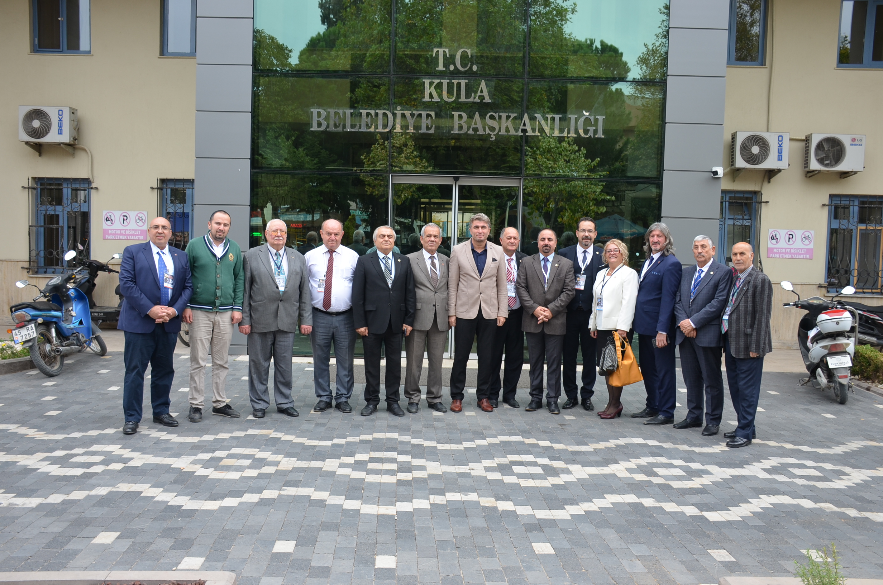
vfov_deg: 39.8
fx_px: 808
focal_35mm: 33
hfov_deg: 57.3
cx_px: 442
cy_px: 292
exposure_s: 1/125
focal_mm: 22
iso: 200
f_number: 5.6
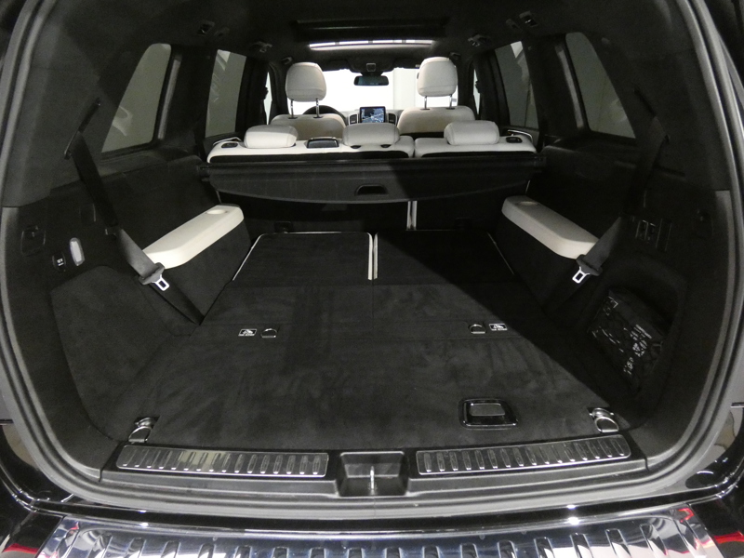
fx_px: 430
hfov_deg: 81.7
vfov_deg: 66.0
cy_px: 279
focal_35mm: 20
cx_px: 372
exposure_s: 1/30
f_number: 2.8
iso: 1600
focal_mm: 3.6
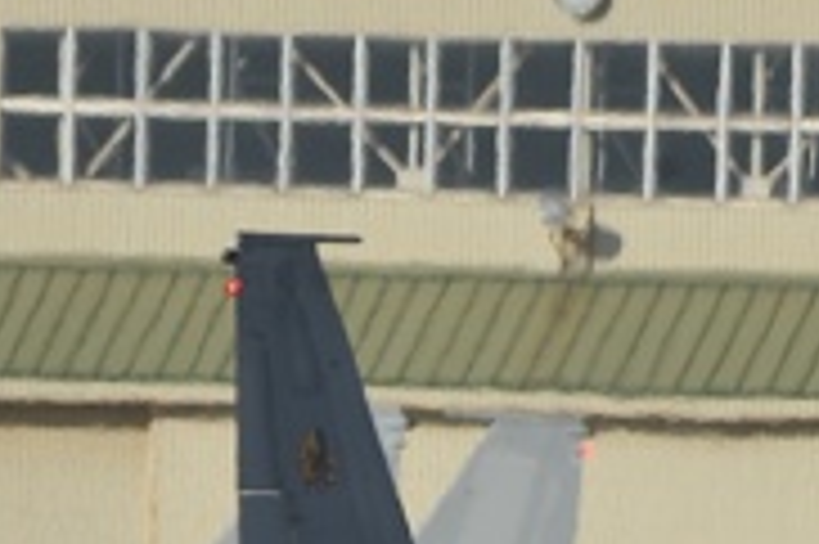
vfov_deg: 0.5
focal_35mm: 2816
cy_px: 735
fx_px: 64005
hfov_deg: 0.7
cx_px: 747
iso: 200
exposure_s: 1/1250
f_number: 6.3
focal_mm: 500
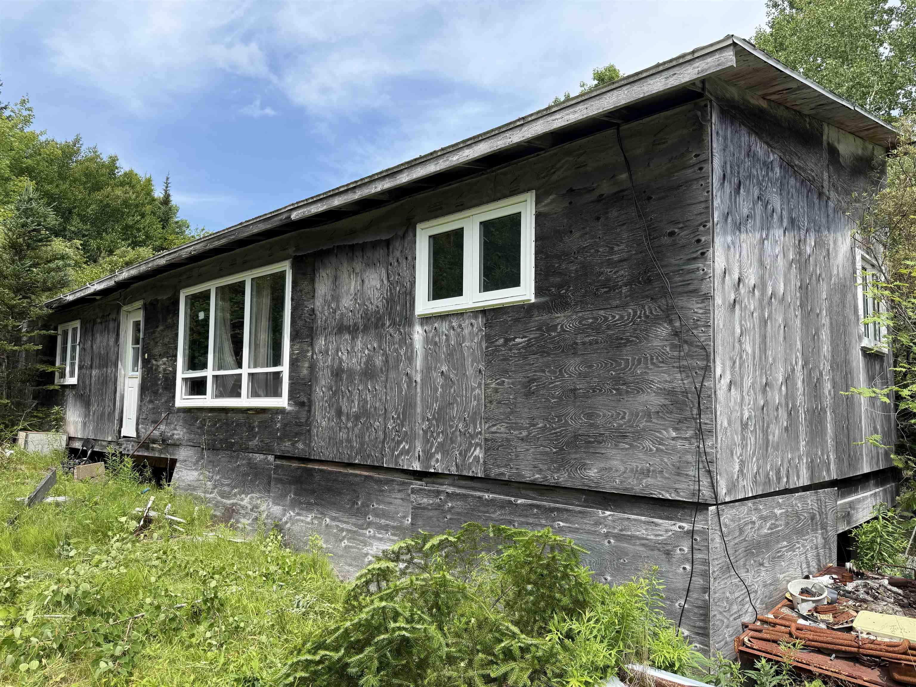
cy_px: 344
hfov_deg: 71.6
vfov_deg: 56.8
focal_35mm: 24
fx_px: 635
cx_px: 458
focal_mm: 6.76
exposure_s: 1/2525
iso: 80
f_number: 1.78
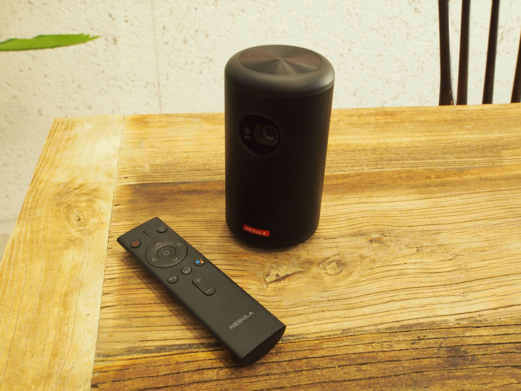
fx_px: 542
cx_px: 260
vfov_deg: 39.7
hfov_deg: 51.4
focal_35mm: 36
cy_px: 196
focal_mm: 18
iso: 1600
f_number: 5.6
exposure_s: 1/25
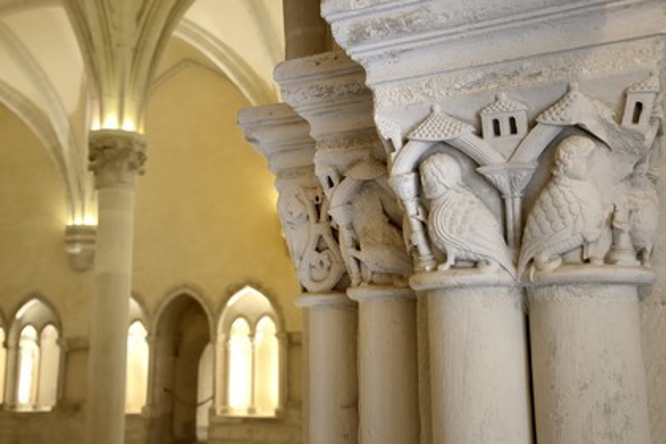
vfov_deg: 35.1
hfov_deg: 50.7
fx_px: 703
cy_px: 222
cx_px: 333
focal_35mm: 38
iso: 800
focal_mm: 38
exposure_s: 1/6
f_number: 6.3
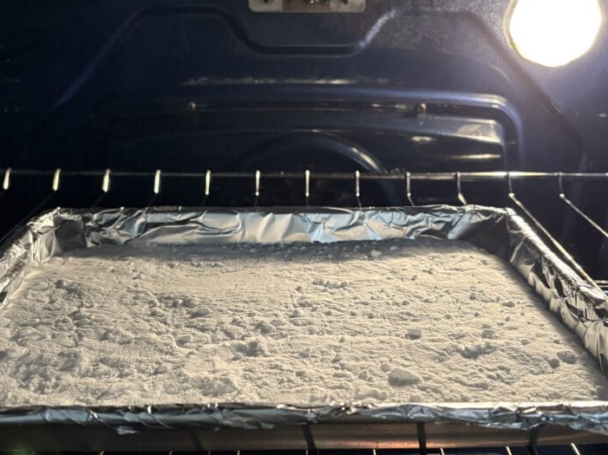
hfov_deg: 49.0
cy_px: 240
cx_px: 288
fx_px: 667
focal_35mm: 38
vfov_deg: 37.7
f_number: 1.6
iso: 320
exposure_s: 1/60
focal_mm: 5.96
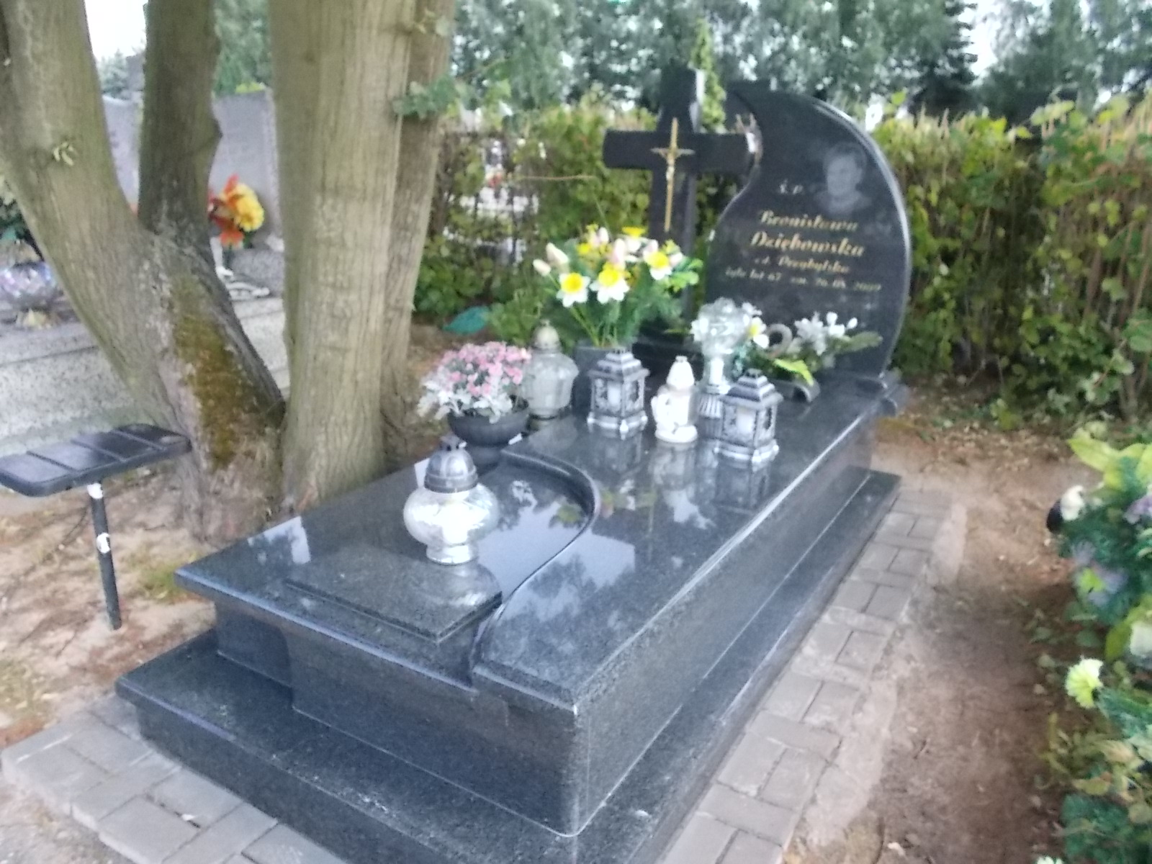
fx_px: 865
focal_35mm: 26
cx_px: 576
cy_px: 432
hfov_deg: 67.3
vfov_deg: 53.1
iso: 400
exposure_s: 1/80
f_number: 8
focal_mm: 4.6
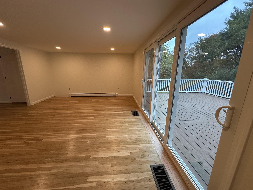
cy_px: 95
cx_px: 126
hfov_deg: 102.1
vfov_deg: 85.7
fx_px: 102
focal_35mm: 14
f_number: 2.2
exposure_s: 1/120
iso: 160
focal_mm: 2.22
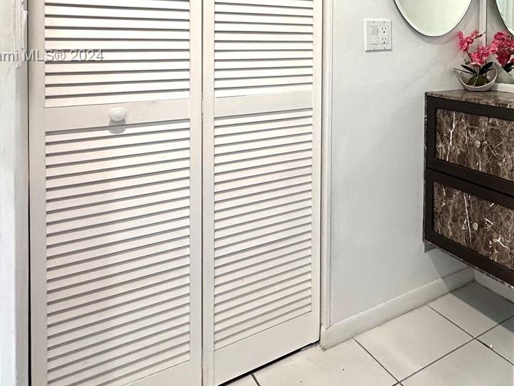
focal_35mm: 31
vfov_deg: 42.5
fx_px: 460
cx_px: 444
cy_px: 56
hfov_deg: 52.6
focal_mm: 2.22
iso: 200
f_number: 2.2
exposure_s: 1/120
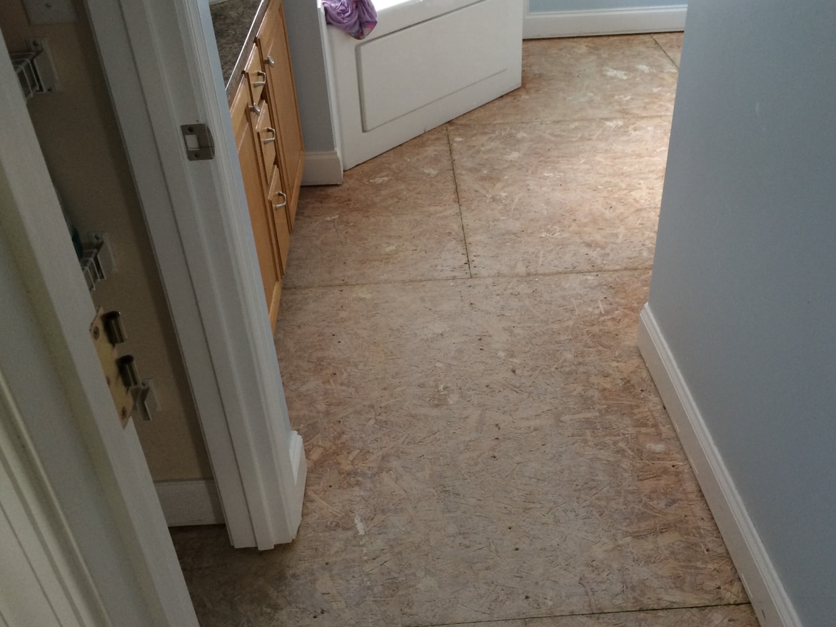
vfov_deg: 42.9
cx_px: 459
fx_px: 797
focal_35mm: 33
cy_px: 286
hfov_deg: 55.2
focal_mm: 4.15
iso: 50
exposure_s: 1/30
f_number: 2.2
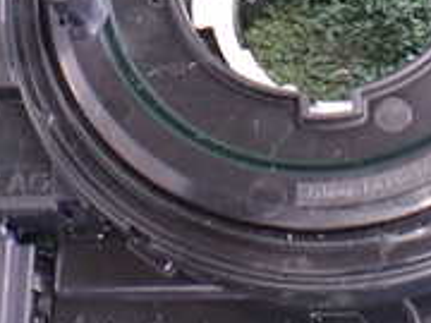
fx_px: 1245
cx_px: 354
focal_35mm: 100
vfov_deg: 14.6
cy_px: 7
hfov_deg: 19.4
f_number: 2.3
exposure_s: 1/40
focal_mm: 5.4
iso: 800
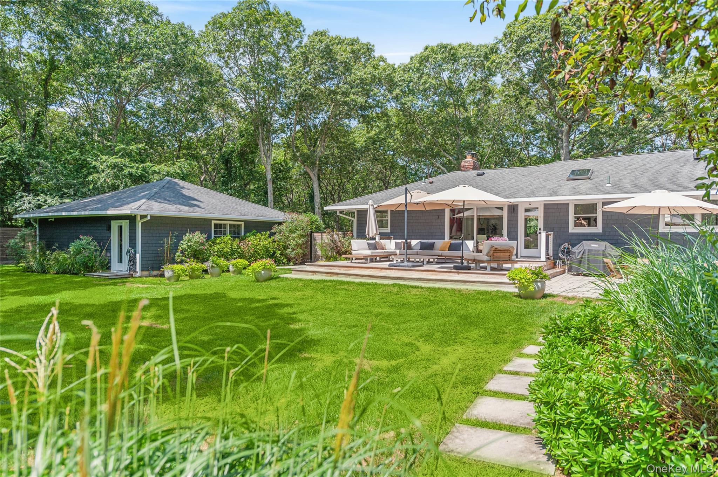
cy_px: 238
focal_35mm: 22
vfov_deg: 57.1
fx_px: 438
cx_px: 359
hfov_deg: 78.6
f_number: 4
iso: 200
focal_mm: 22
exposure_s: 1/1250
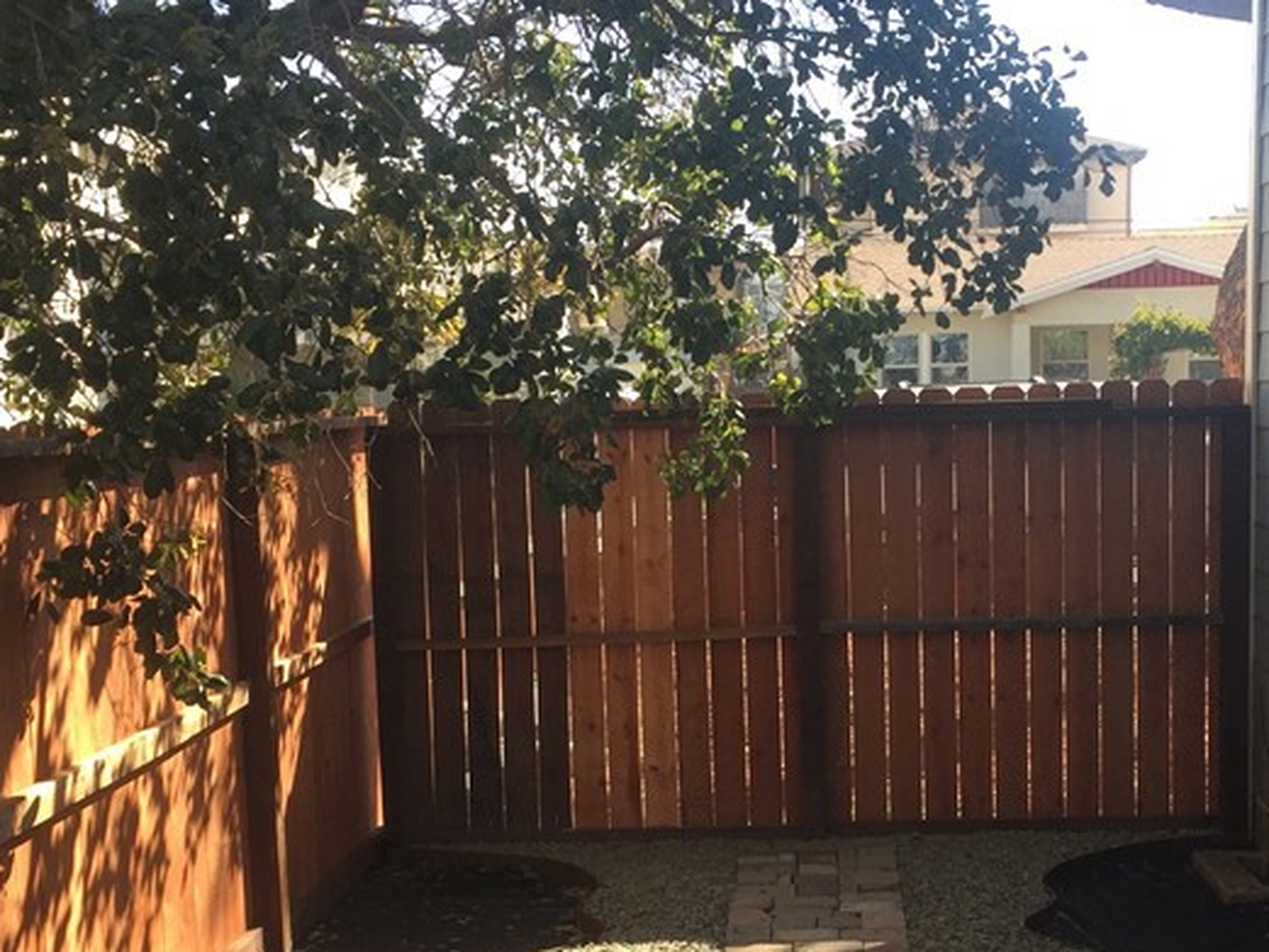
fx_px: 2090
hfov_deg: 33.6
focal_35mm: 57
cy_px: 689
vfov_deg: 25.4
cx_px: 777
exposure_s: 1/293
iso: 32
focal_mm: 4.15
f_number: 2.2
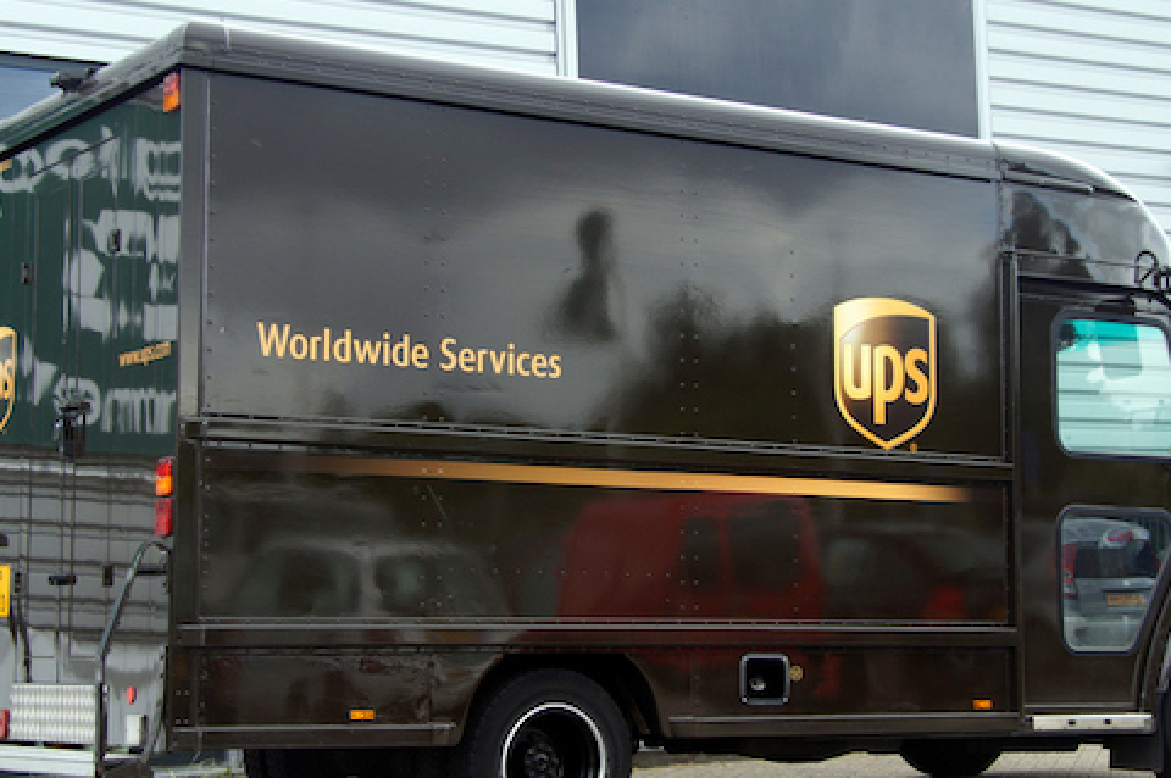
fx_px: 2132
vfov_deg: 20.7
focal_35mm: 66
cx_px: 622
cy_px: 428
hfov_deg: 30.7
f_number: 6.3
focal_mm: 35
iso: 100
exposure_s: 1/100
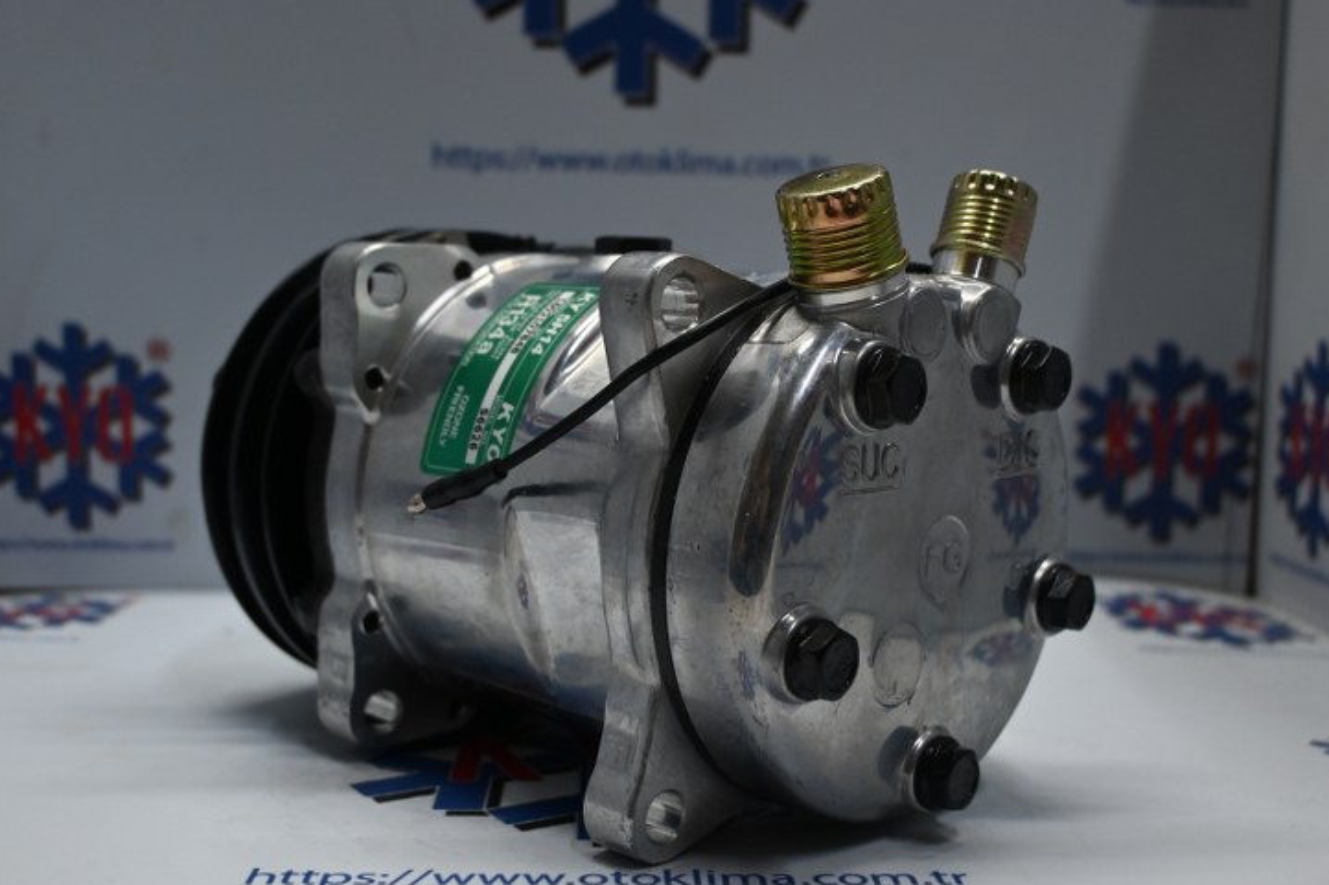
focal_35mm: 42
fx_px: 1534
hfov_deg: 46.9
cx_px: 650
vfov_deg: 32.2
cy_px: 457
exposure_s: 1/125
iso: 640
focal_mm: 25
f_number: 4.2
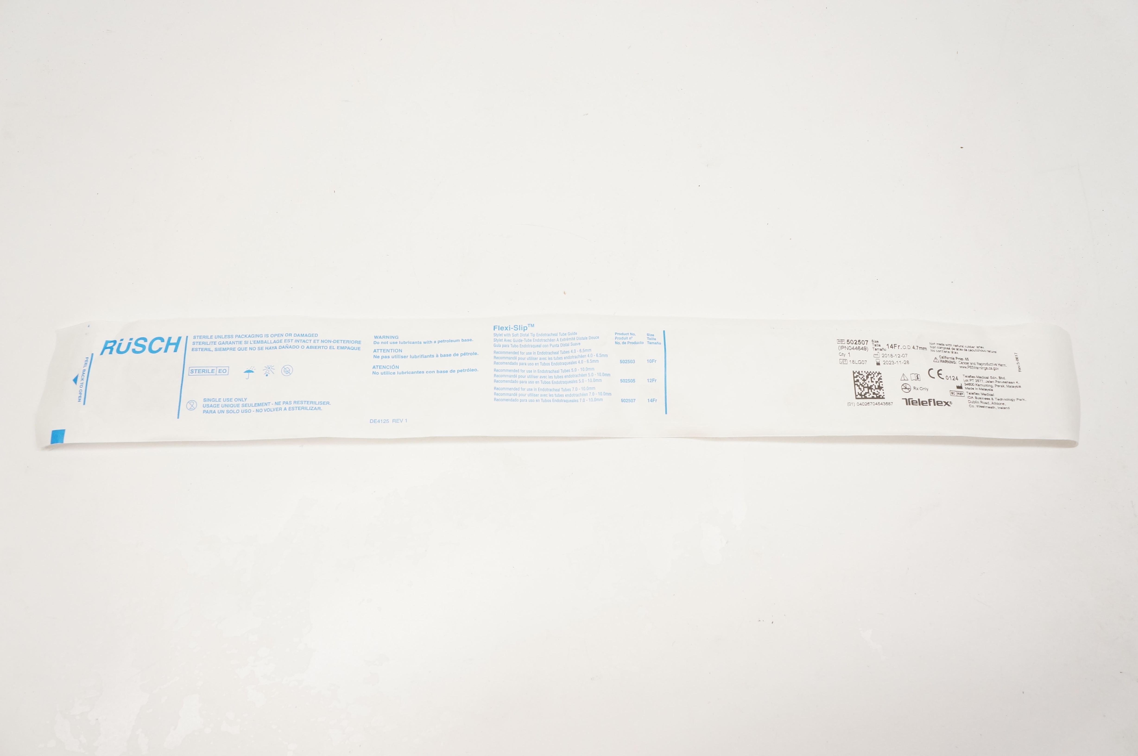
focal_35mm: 27
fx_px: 853
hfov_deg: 67.4
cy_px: 378
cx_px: 569
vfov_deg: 47.8
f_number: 7.1
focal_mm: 18
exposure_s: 1/100
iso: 800
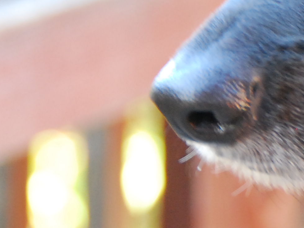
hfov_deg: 3.8
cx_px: 515
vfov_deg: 2.9
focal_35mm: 512
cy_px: -89
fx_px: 4496
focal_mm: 90
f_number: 5.3
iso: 720
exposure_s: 1/30
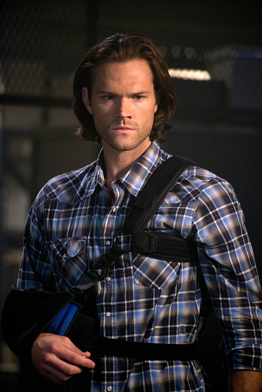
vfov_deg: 10.3
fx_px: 2181
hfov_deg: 6.9
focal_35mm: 200
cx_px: 131
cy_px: 196
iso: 2500
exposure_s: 1/100
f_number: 2.8
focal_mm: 200
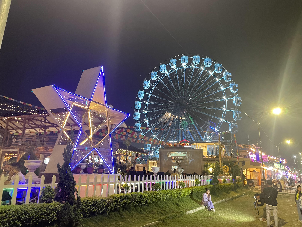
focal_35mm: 26
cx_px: 151
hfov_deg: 67.3
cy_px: 114
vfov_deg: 53.1
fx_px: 227
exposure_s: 1/25
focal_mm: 4.2
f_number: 1.6
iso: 640
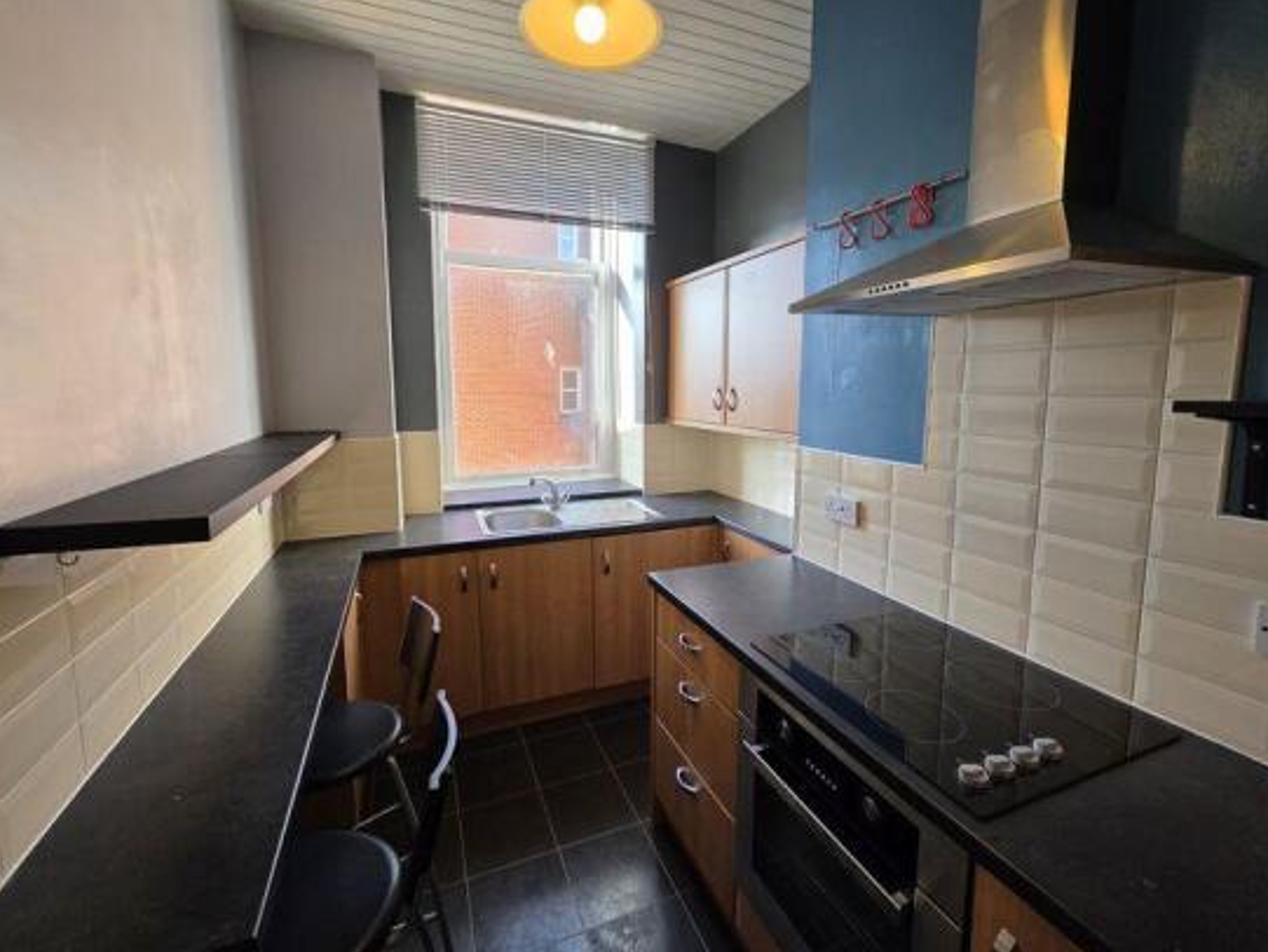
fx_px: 513
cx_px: 627
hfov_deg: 102.0
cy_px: 451
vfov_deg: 85.6
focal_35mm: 14
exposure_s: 1/359
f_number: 1.9
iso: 400
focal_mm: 2.2
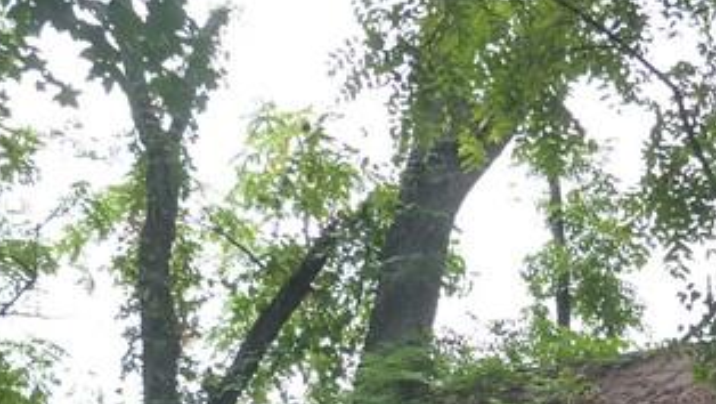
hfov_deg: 14.1
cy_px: 539
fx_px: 2830
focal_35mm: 149
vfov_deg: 8.0
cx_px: 803
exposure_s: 1/125
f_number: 3.2
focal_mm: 7.4
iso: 160
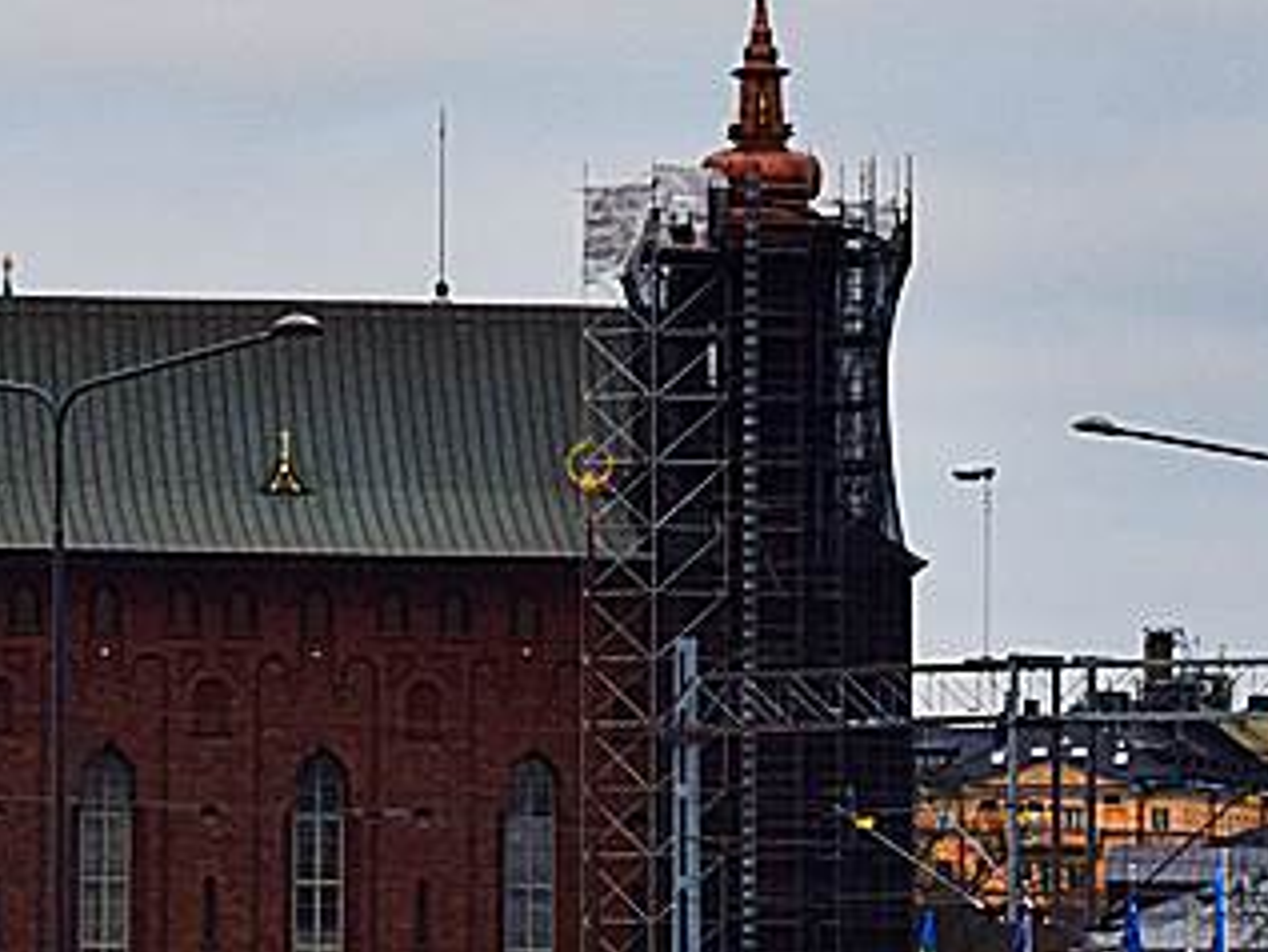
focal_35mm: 400
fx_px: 14673
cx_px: -344
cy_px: -494
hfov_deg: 4.9
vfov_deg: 3.7
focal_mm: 55
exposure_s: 1/200
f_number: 7.1
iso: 400
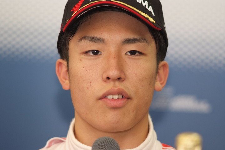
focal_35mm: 270
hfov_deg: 7.6
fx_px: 1687
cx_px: 112
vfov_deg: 5.1
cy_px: 75
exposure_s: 1/125
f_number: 2.8
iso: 800
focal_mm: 180
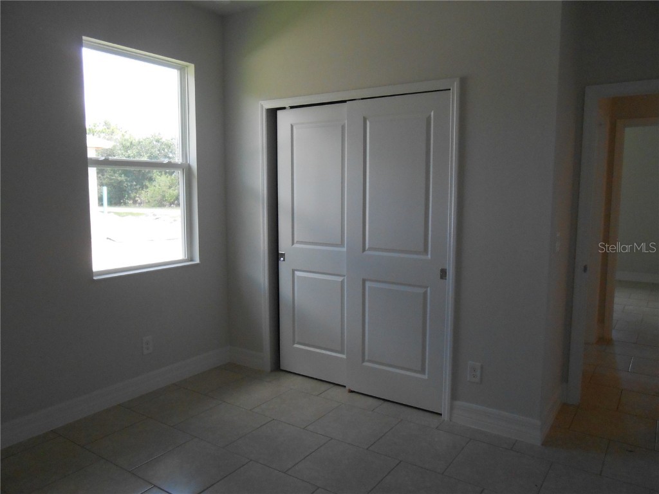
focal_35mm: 26
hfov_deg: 67.3
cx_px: 330
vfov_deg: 53.1
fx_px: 495
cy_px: 247
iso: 400
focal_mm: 4.6
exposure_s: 1/200
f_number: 3.5
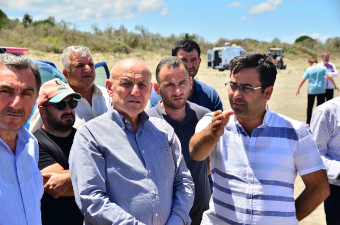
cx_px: 170
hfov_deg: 26.0
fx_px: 735
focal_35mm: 78
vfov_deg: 17.4
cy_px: 112
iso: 100
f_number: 8
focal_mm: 52
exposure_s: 1/250
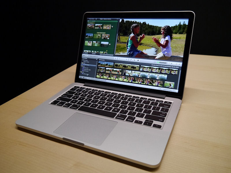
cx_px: 116
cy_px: 86
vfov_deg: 46.8
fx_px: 200
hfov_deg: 60.0
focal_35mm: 30
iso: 1000
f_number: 3.6
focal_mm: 15
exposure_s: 1/125
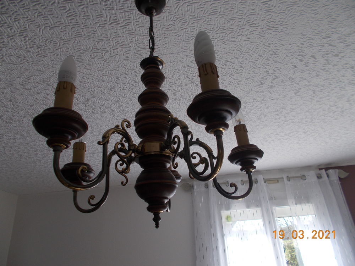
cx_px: 178
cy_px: 133
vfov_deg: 53.1
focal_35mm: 26
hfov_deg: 67.3
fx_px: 267
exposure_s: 1/160
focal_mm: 4.6
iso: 80
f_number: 3.2
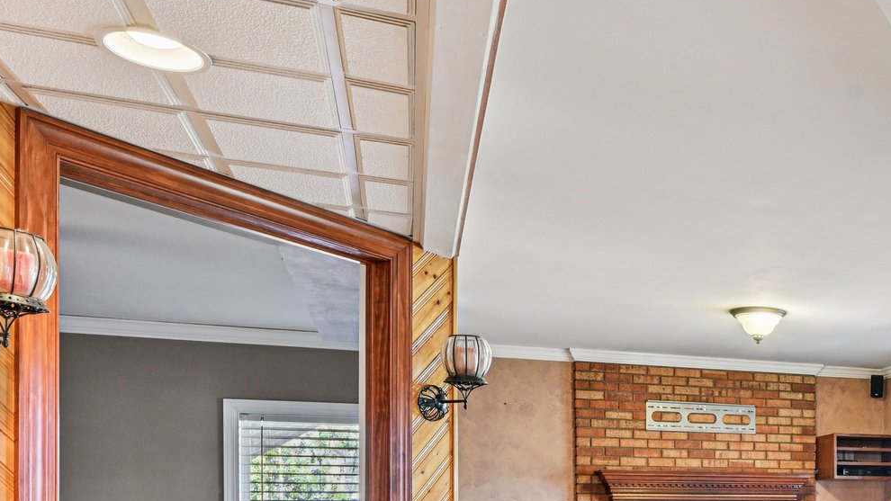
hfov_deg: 44.4
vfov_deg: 27.7
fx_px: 947
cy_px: 515
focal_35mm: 40
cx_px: 850
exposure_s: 1/13
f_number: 8
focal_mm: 18.5
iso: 400
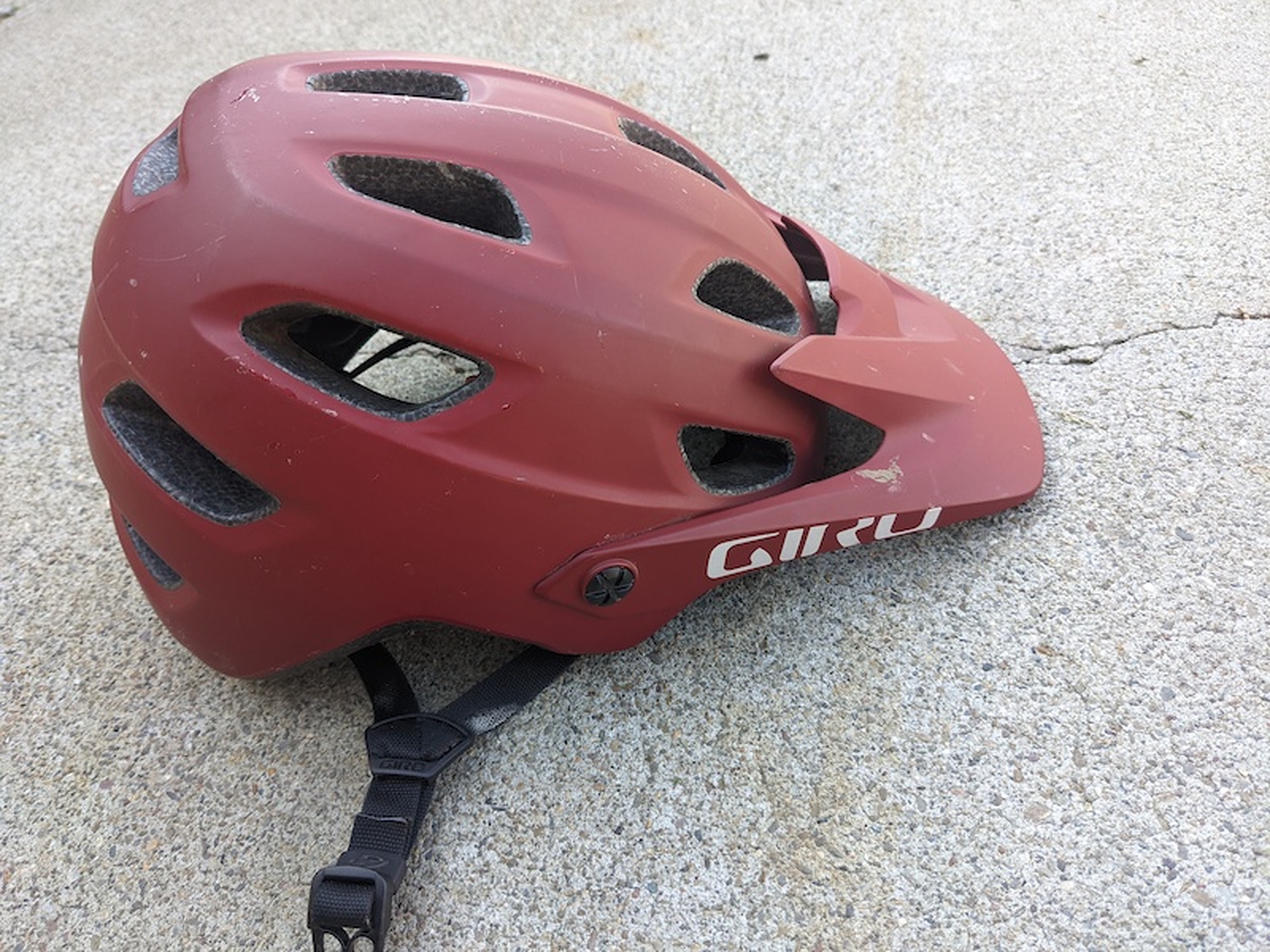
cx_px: 635
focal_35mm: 27
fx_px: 991
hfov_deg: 65.3
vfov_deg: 51.4
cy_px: 476
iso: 83
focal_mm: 4.38
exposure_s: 1/206
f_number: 1.73
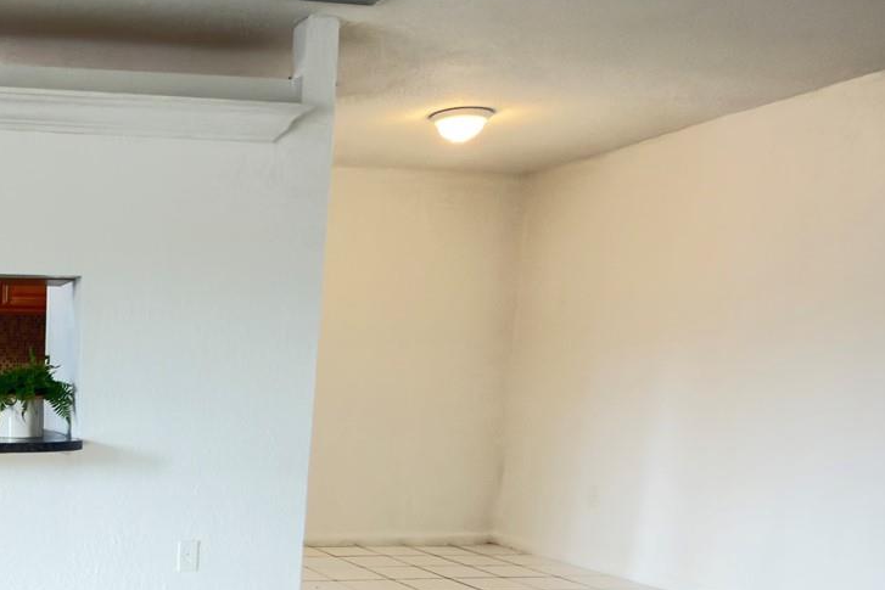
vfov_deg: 31.1
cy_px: 534
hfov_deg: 40.7
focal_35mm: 41
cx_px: -23
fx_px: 1008
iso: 200
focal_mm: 2.22
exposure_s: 1/30
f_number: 2.2
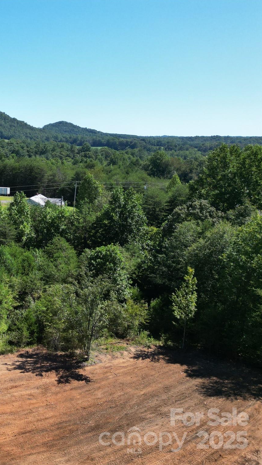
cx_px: -41
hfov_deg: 29.6
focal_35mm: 35
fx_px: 432
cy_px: 232
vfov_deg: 56.6
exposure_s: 1/2000
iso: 120
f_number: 1.7
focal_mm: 6.72
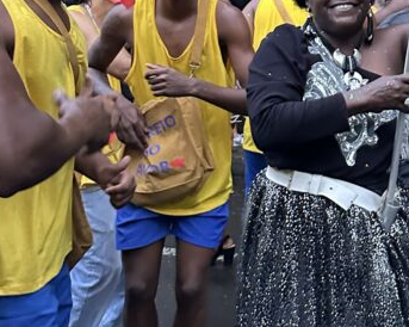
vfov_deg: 21.1
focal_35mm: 70
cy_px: -5
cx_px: 414
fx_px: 847
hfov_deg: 25.7
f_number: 1.78
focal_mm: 6.86
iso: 1000
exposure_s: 1/49
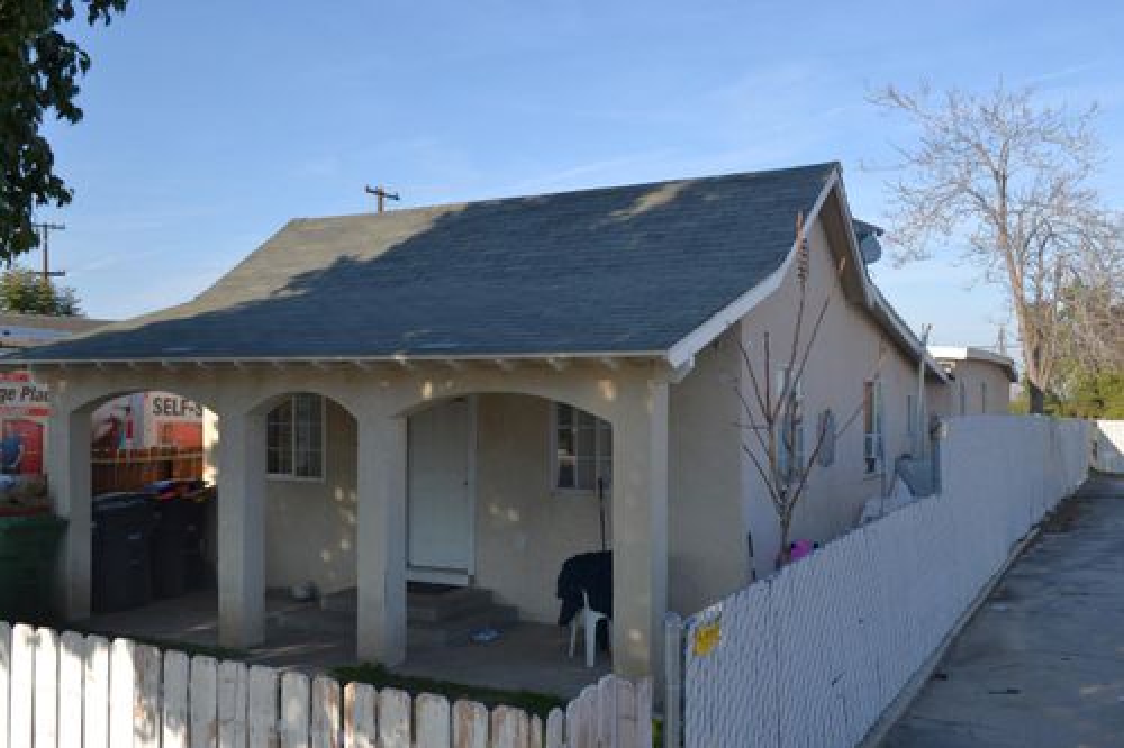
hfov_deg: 53.1
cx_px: 562
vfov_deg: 36.8
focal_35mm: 36
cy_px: 374
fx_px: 1124
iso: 100
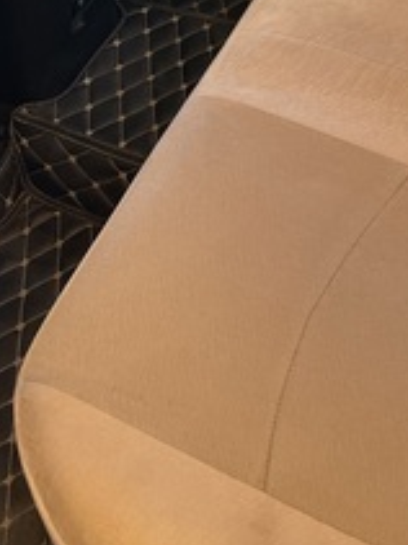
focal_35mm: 74
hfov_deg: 19.9
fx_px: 1164
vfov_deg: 23.3
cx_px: 243
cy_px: -168
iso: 125
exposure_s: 1/108
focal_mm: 4.2
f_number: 1.6
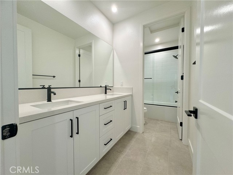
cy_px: 88
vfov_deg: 85.7
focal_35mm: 14
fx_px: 94
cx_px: 116
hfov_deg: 102.1
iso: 125
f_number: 2.2
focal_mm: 2.22
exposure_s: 1/120
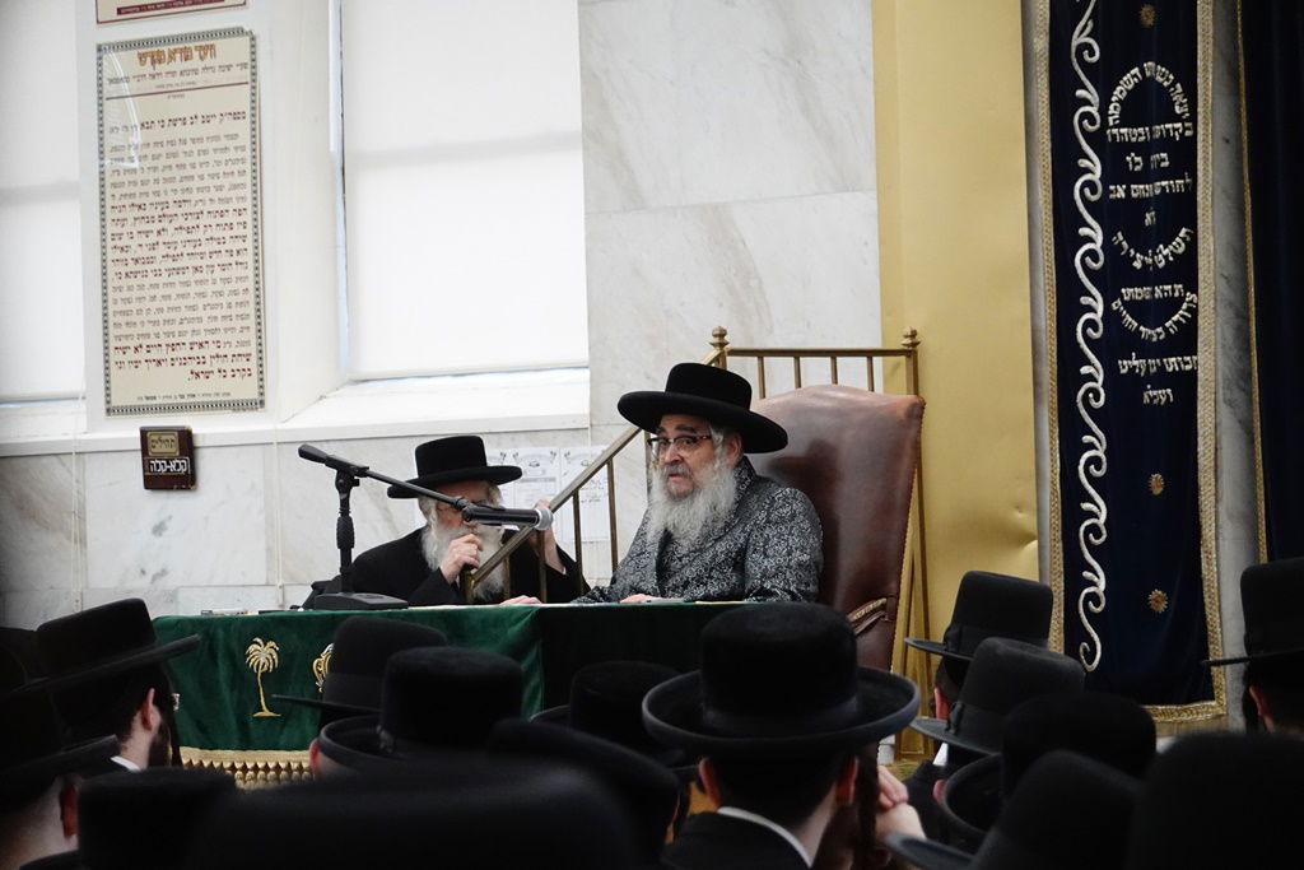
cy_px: 435
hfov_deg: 12.4
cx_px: 652
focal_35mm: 166
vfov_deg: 8.3
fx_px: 6013
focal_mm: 60.05
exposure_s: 1/200
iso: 2000
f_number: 4.5
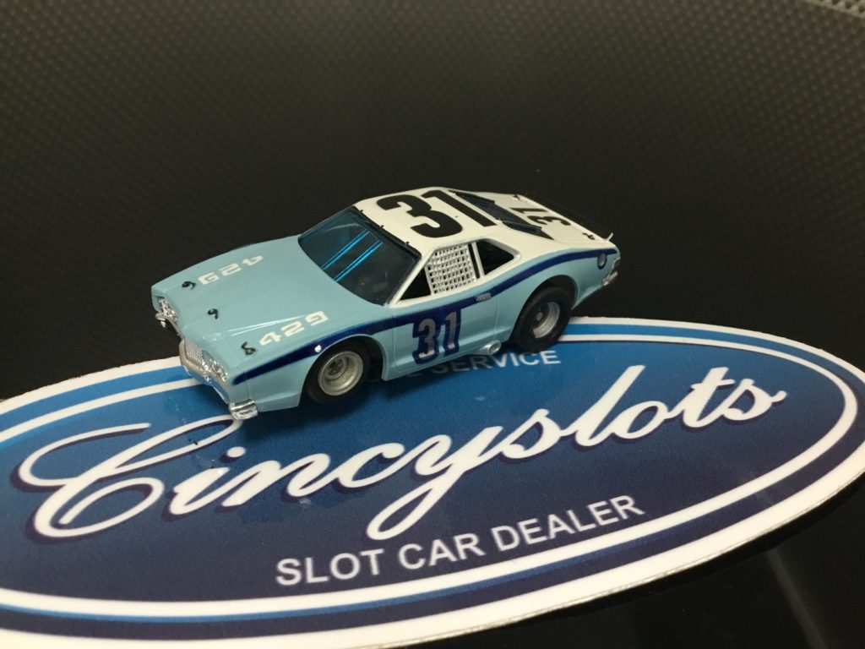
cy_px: 324
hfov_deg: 58.4
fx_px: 775
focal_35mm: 31
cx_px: 432
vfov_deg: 45.4
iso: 160
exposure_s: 1/30
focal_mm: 3.3
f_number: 2.4
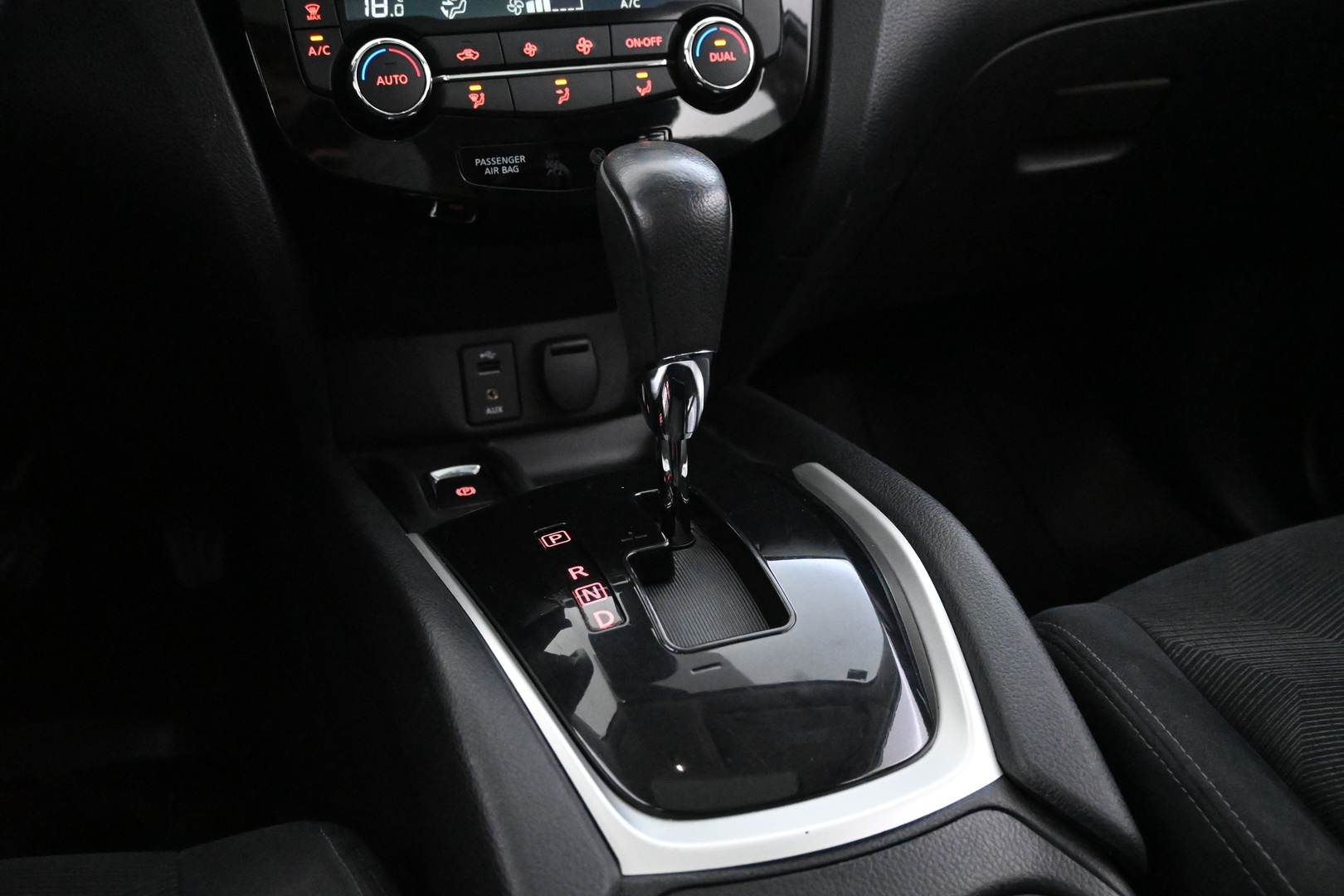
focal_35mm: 37
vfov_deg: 36.2
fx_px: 1372
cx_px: 672
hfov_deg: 52.2
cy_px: 448
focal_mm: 24.5
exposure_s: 1/40
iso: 10000
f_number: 4.2
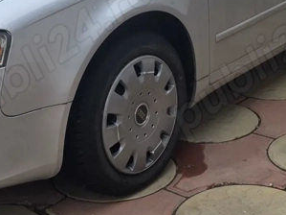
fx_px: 636
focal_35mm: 77
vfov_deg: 19.1
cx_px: 162
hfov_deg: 25.3
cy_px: 72
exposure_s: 1/3229
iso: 80
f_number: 1.7
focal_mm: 6.3
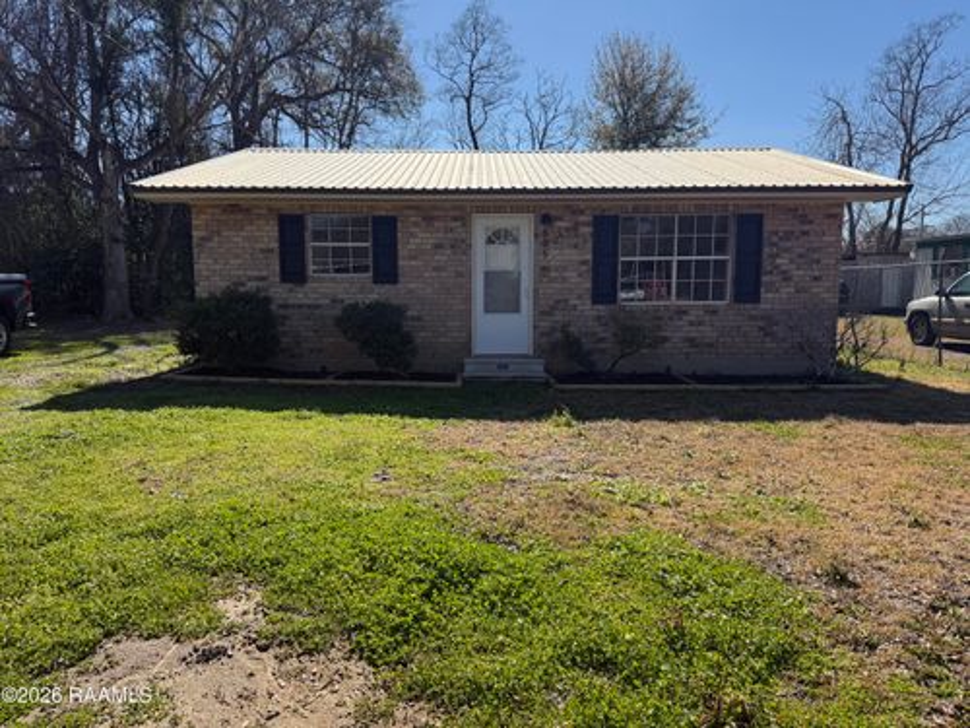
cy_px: 364
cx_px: 485
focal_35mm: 24
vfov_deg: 56.8
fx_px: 673
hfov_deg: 71.6
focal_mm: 6.76
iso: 100
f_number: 1.78
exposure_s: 1/4975
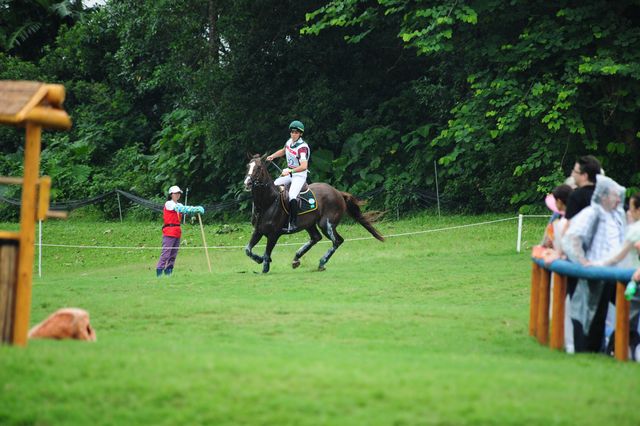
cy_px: 213
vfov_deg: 3.4
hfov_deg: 5.2
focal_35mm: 400
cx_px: 320
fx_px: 7107
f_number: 5.6
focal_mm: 400
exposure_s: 1/500
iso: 640
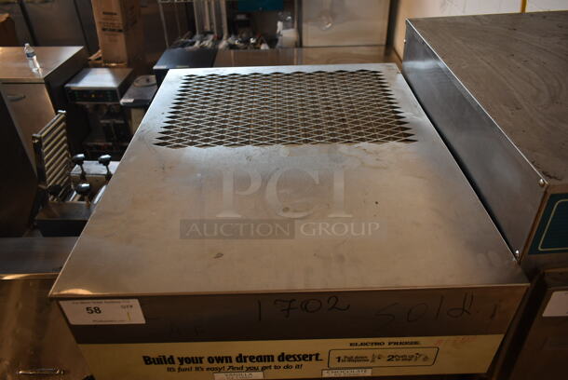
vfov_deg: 48.0
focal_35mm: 27
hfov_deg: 67.3
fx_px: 426
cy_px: 190
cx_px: 284
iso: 200
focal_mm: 18
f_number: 3.5
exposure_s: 1/30
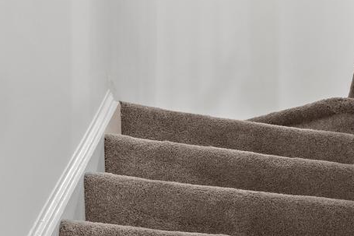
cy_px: 414
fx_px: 619
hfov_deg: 24.8
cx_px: 527
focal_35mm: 63
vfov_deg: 17.7
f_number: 8
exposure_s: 1.6
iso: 640
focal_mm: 14
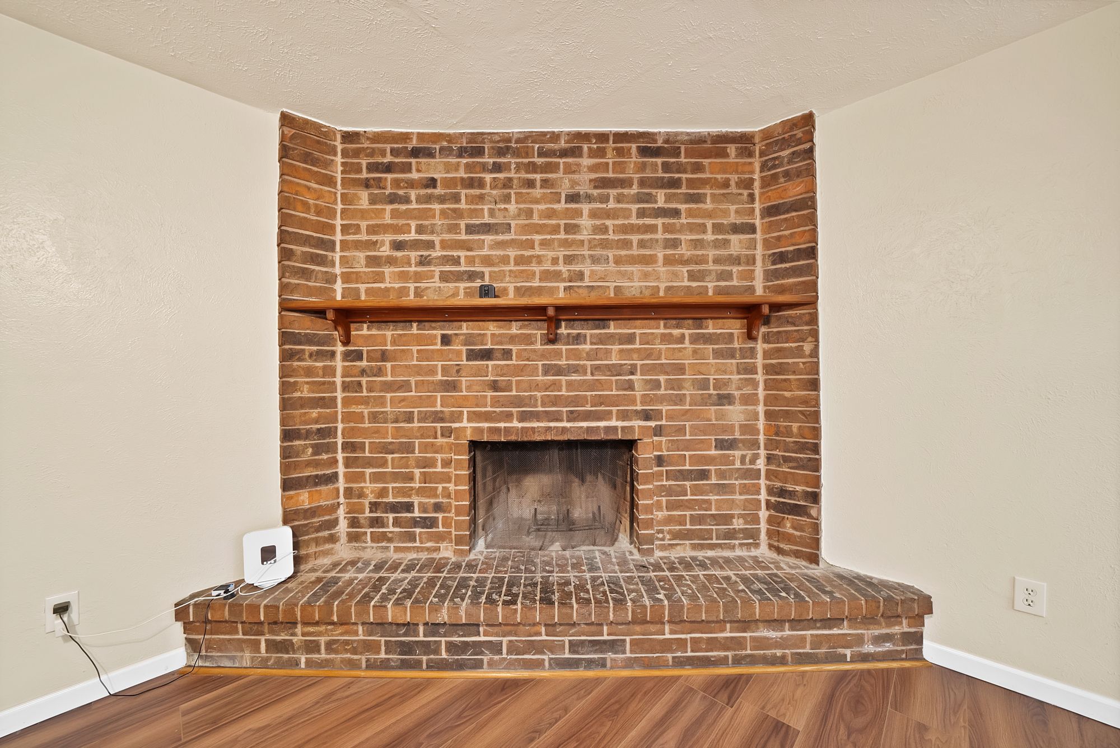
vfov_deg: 90.1
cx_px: 560
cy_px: 374
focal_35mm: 12
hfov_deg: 112.6
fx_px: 374
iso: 640
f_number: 9
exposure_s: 2
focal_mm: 12
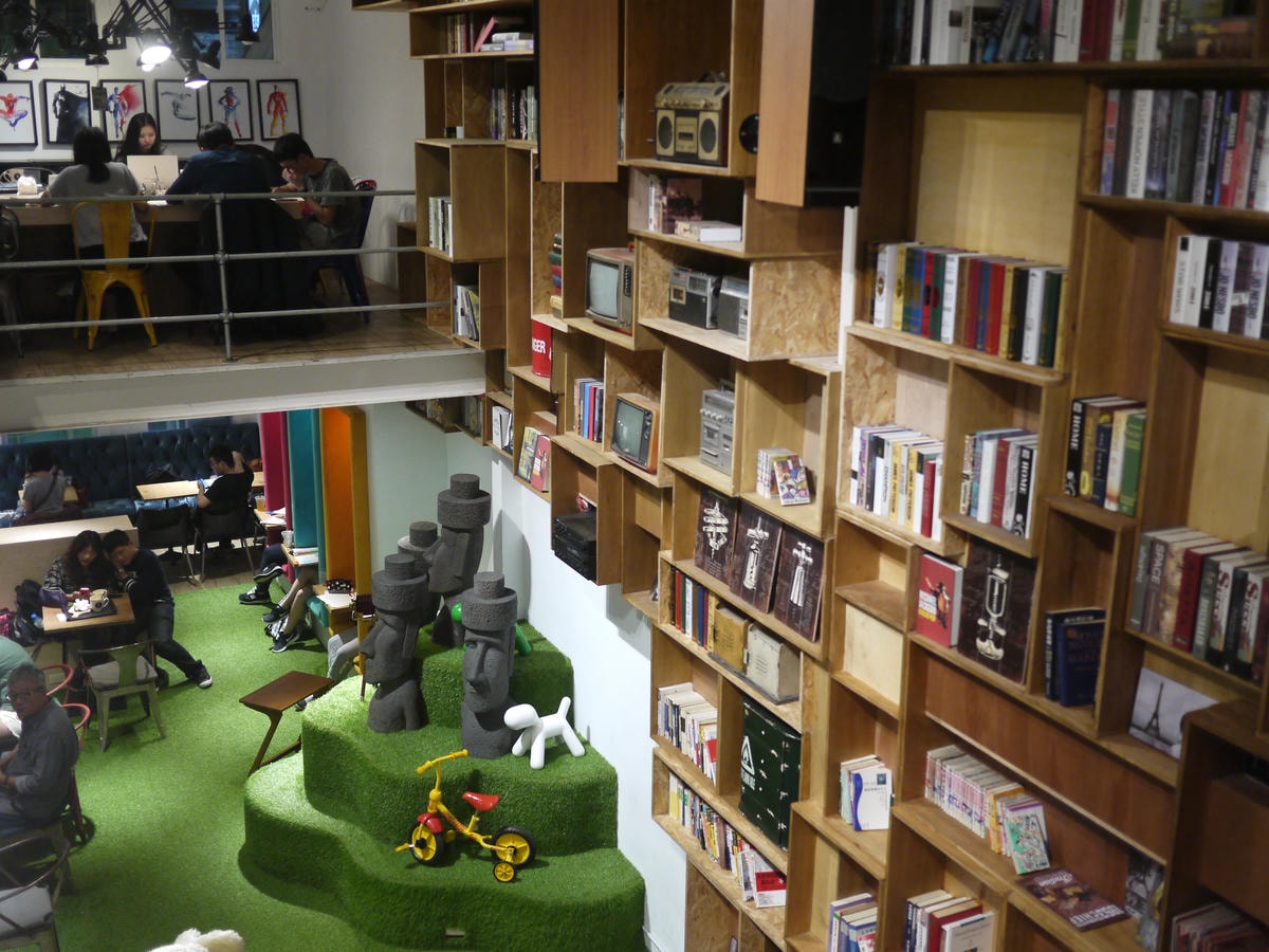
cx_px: 634
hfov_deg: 46.8
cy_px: 476
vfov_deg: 36.0
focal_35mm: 40
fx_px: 1466
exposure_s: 1/60
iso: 640
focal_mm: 20
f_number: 1.7
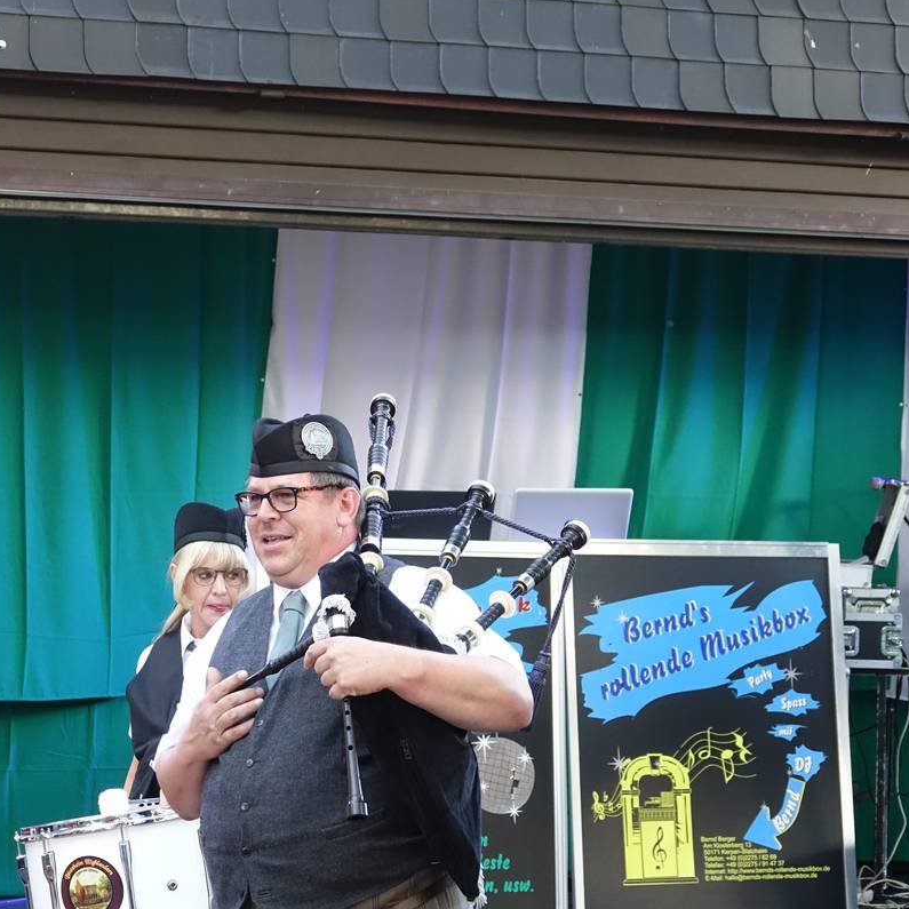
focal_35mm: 109
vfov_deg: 16.0
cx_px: 289
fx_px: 3238
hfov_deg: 15.9
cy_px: 453
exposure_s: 1/100
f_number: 3.5
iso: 1000
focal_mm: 31.33
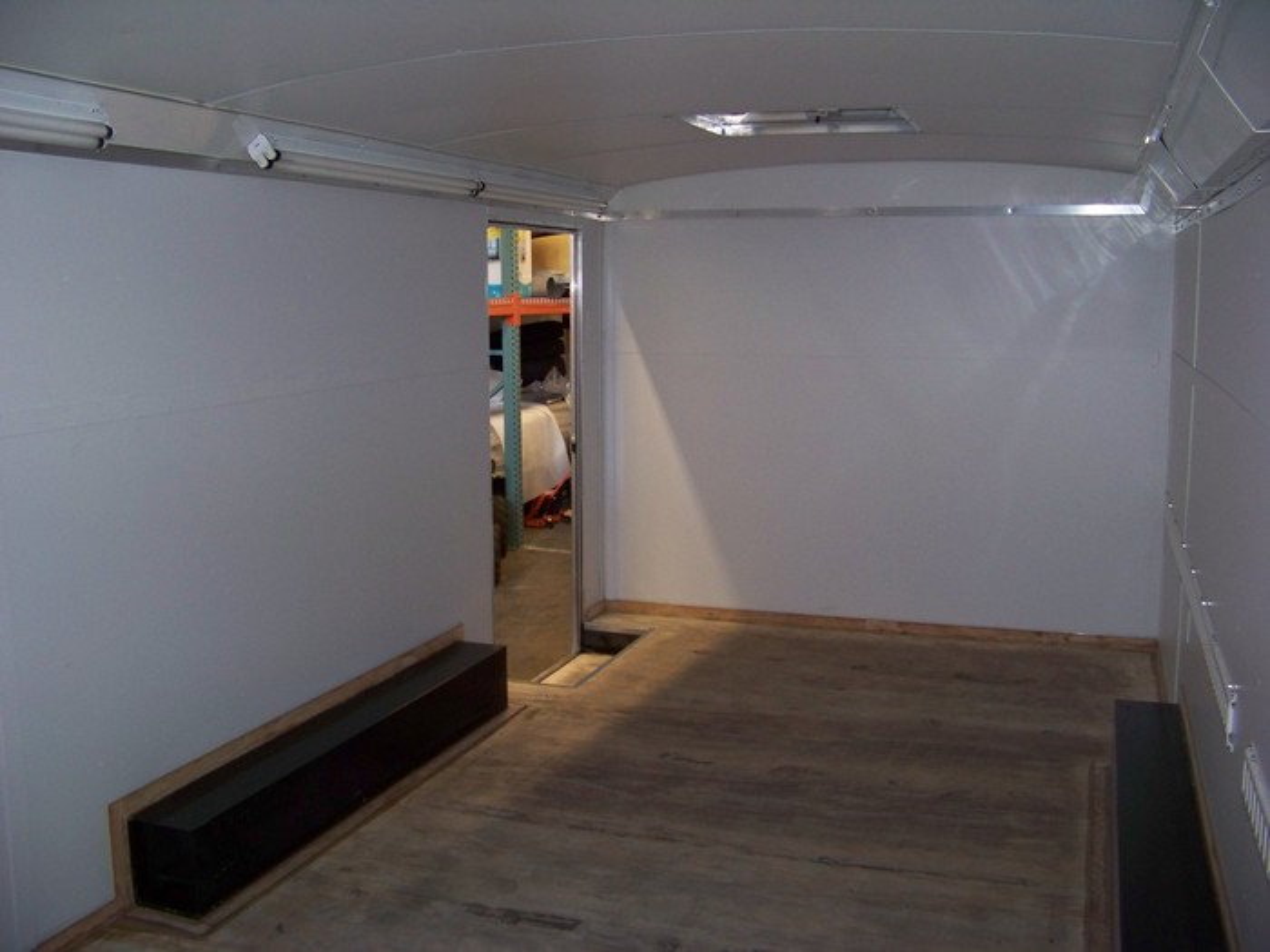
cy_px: 476
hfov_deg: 51.4
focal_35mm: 36
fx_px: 1321
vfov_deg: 39.7
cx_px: 635
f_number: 2.8
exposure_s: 1/30
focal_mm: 5.85
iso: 200
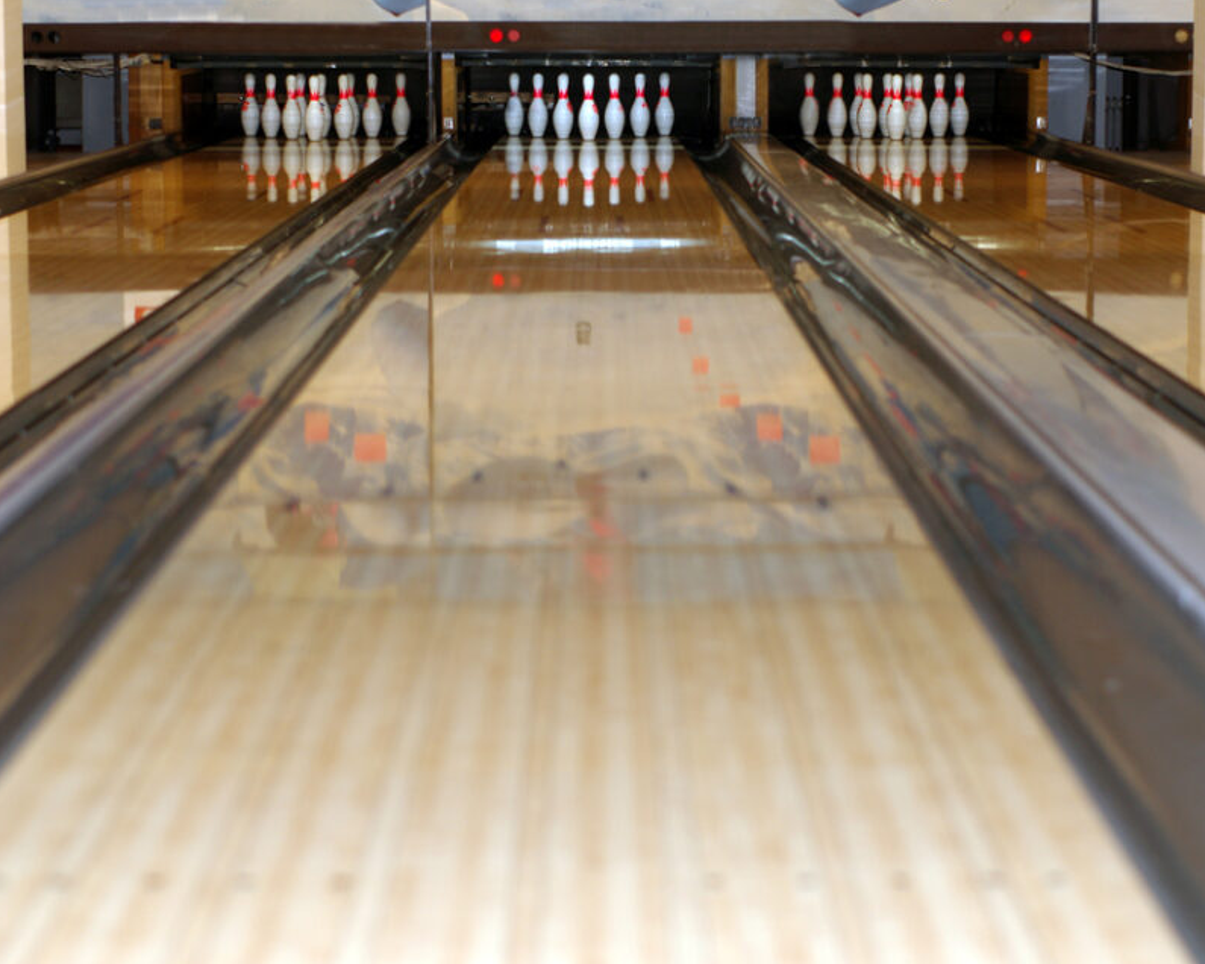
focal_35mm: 85
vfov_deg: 18.1
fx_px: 3031
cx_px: 638
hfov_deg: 22.5
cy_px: 481
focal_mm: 50
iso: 200
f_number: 2.4
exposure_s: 1/60
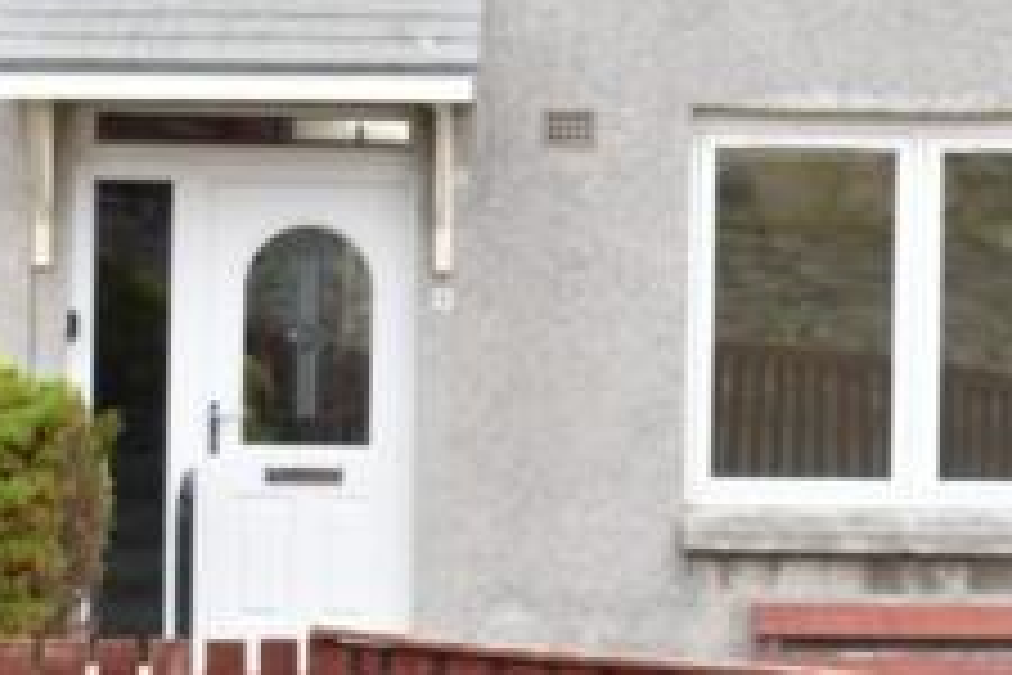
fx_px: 3935
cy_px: 43
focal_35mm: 140
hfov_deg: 14.6
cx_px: 726
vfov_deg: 9.7
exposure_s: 1/200
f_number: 4.5
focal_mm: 32
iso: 100
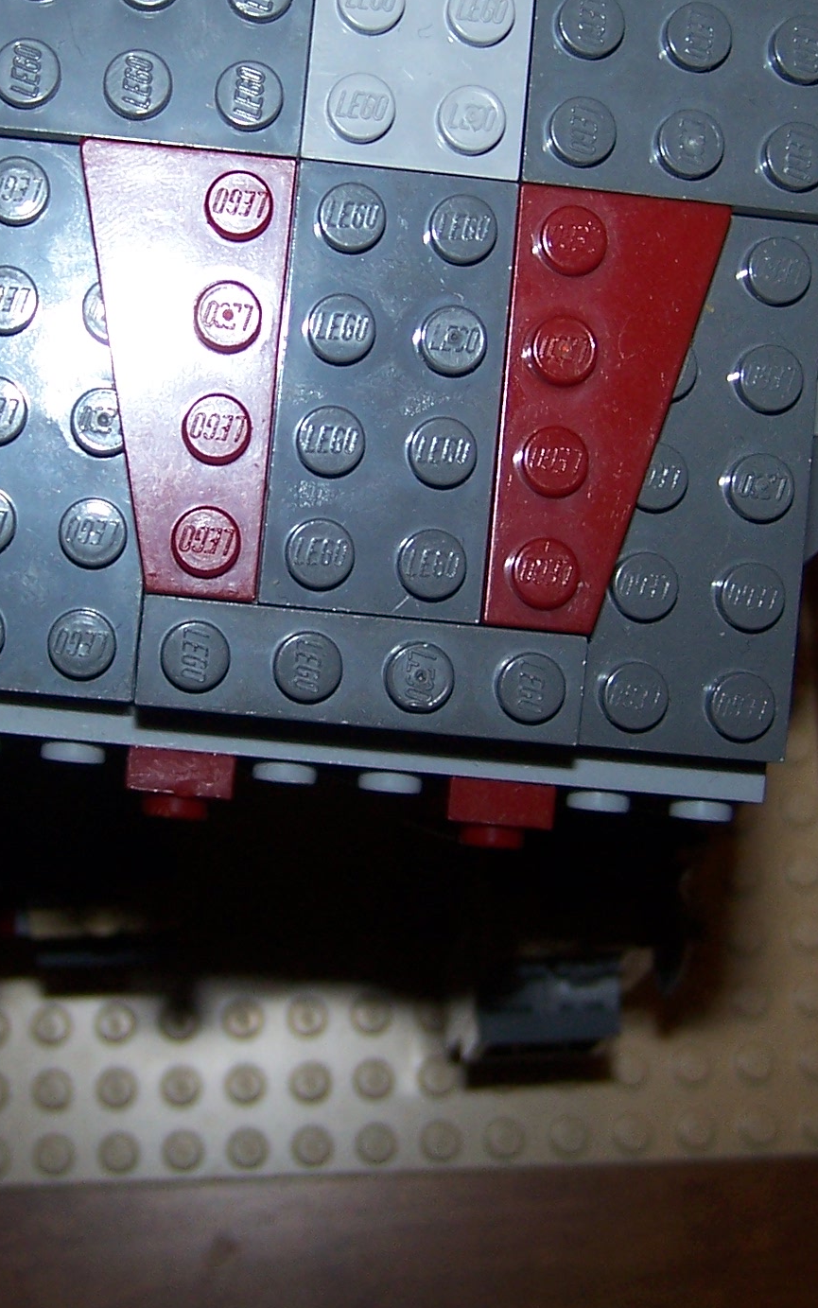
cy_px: 469
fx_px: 2674
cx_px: 305
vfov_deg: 27.4
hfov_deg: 17.4
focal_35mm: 75
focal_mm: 6.3
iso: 80
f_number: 2.8
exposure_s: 1/60
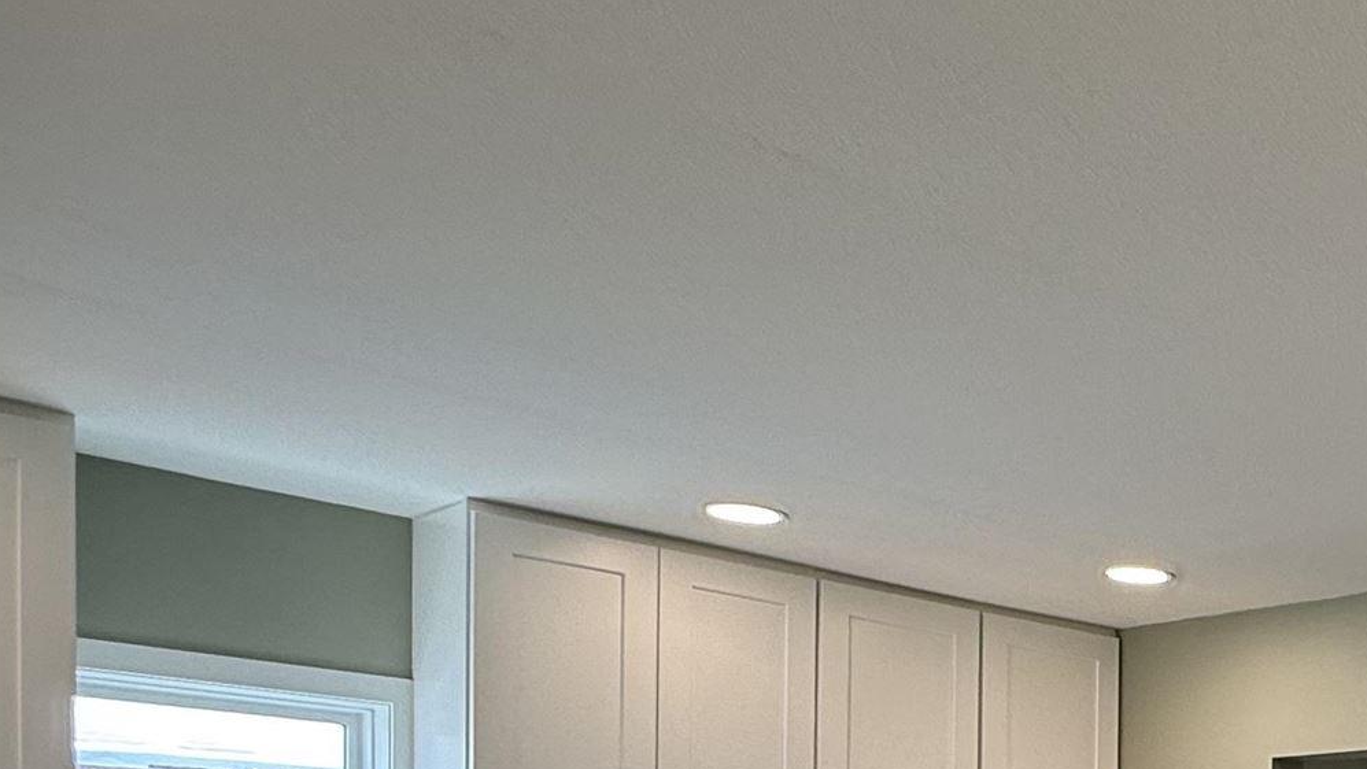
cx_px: 1497
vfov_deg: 22.6
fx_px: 1704
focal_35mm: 47
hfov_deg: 36.9
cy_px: 1008
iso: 64
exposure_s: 1/102
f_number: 2.2
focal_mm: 2.22
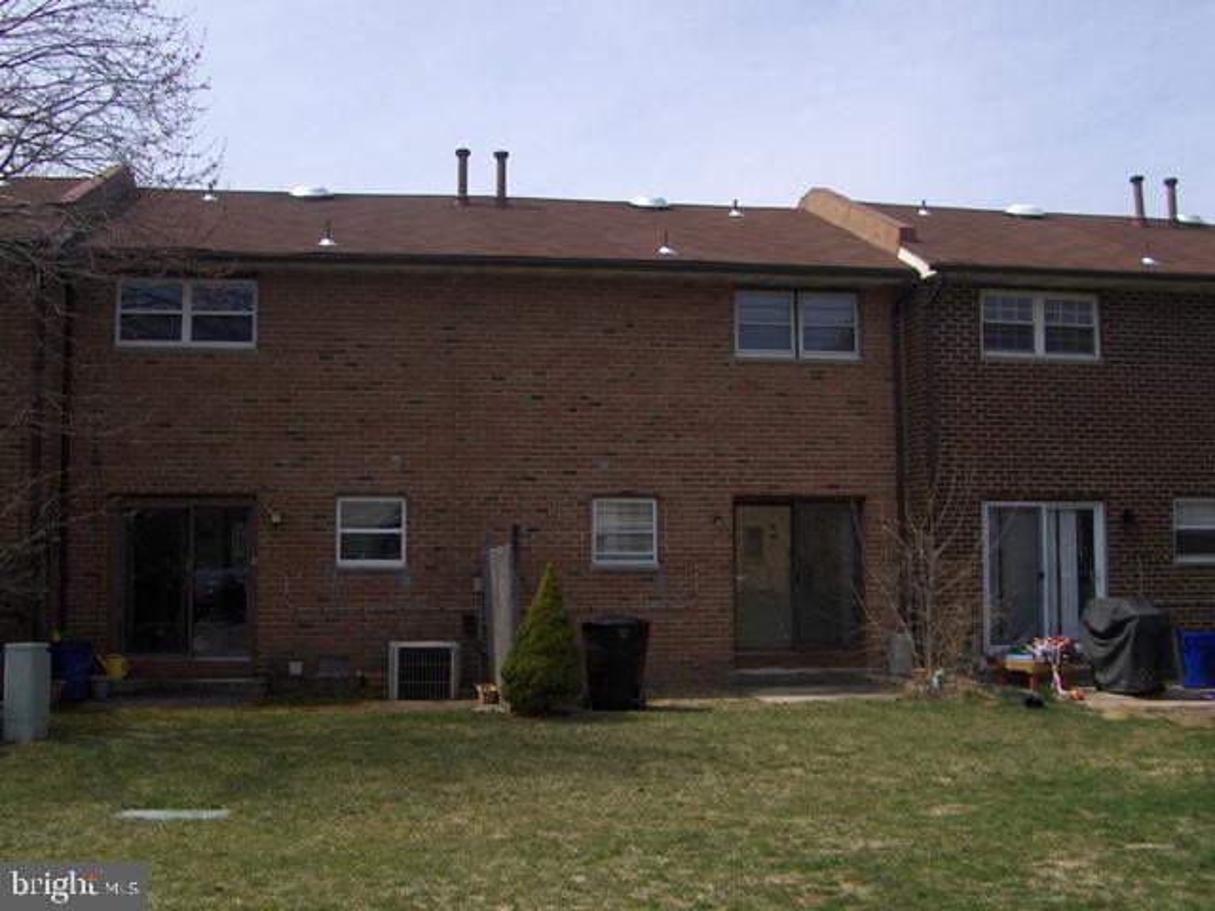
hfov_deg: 46.8
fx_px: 1404
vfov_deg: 36.0
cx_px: 608
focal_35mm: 40
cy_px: 456
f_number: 4.59
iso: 100
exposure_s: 1/1754
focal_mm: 6.8
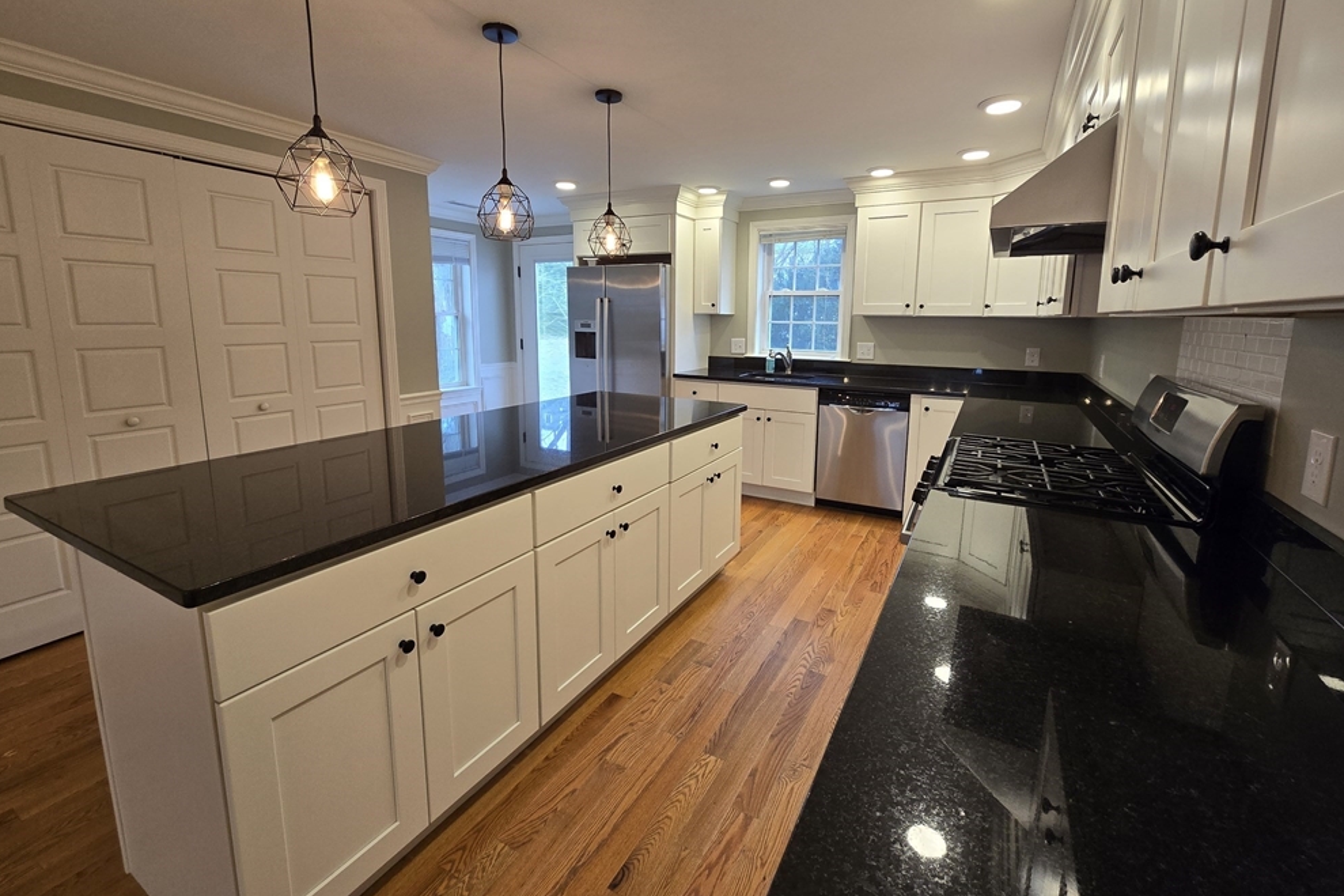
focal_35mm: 14
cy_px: 400
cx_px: 689
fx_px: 523
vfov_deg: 80.9
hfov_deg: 104.2
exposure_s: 1/60
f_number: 2.2
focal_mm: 2.2
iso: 80
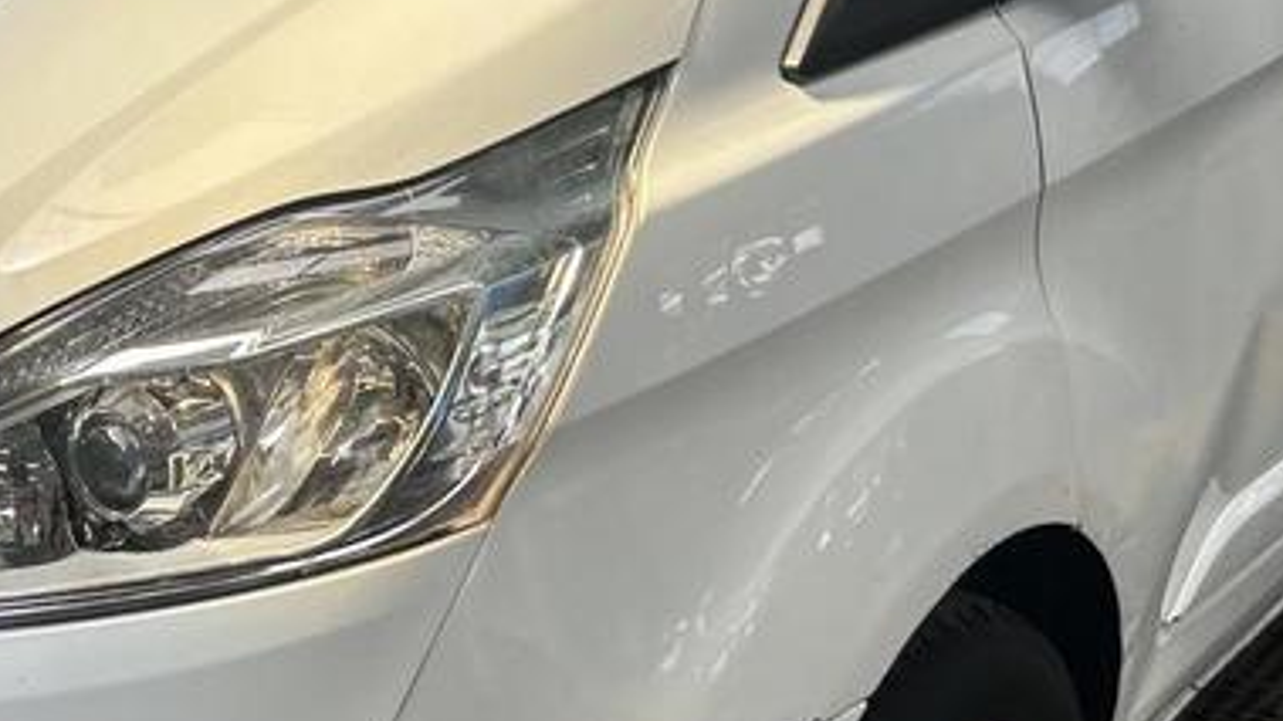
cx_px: 284
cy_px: 230
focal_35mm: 67
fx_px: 2279
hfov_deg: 30.8
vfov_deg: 17.9
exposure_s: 1/611
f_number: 1.5
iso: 50
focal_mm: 5.7
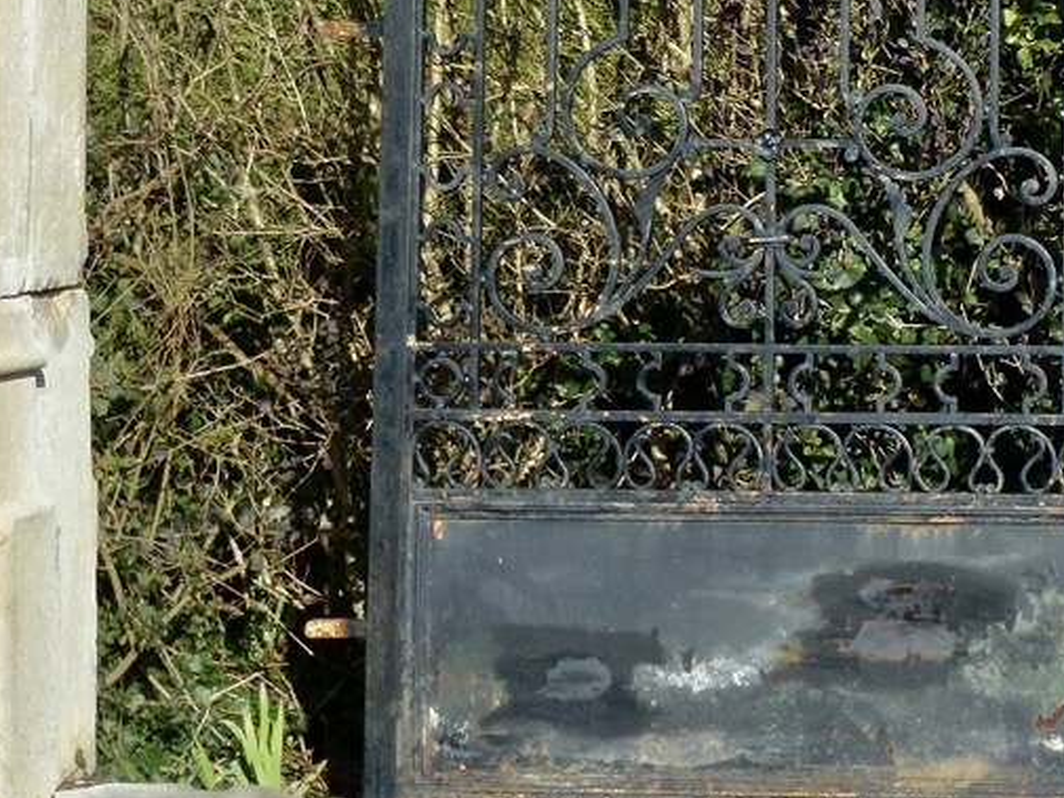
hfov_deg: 17.7
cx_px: 1174
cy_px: -63
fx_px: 3290
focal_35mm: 107
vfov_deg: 13.6
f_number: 4
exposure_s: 1/640
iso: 100
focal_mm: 8
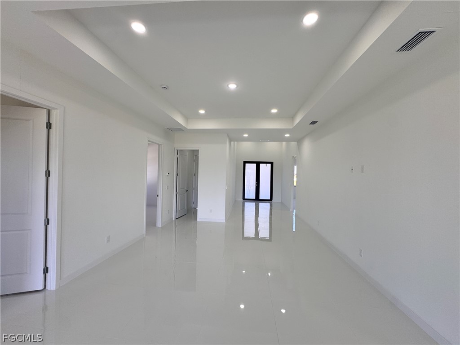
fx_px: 186
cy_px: 172
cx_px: 230
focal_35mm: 14
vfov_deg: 85.7
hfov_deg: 102.1
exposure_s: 1/120
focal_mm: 2.22
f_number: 2.2
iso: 40
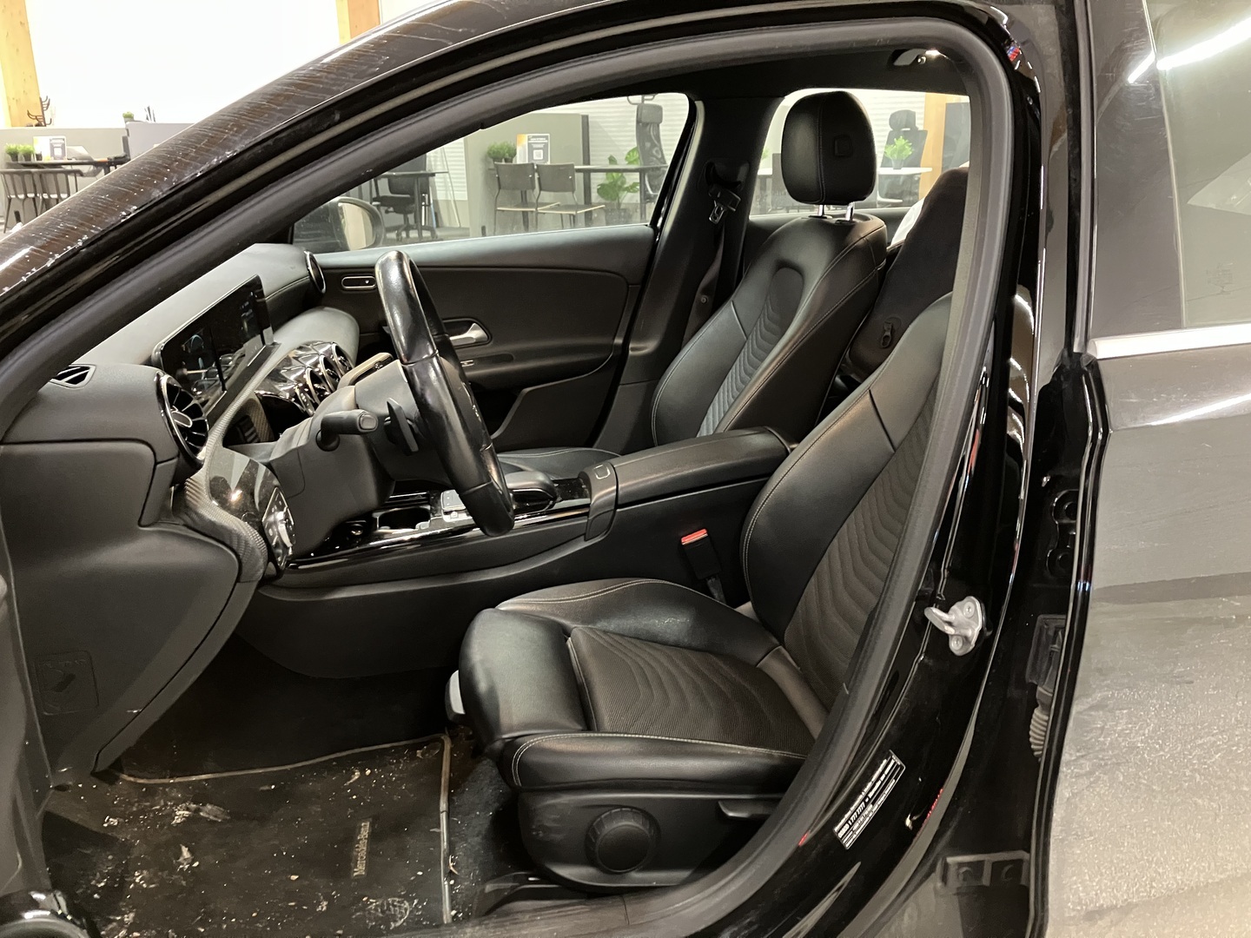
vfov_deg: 49.7
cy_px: 469
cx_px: 626
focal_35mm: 28
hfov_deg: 63.4
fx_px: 1012
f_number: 1.8
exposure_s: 1/28
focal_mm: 3.99
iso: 640
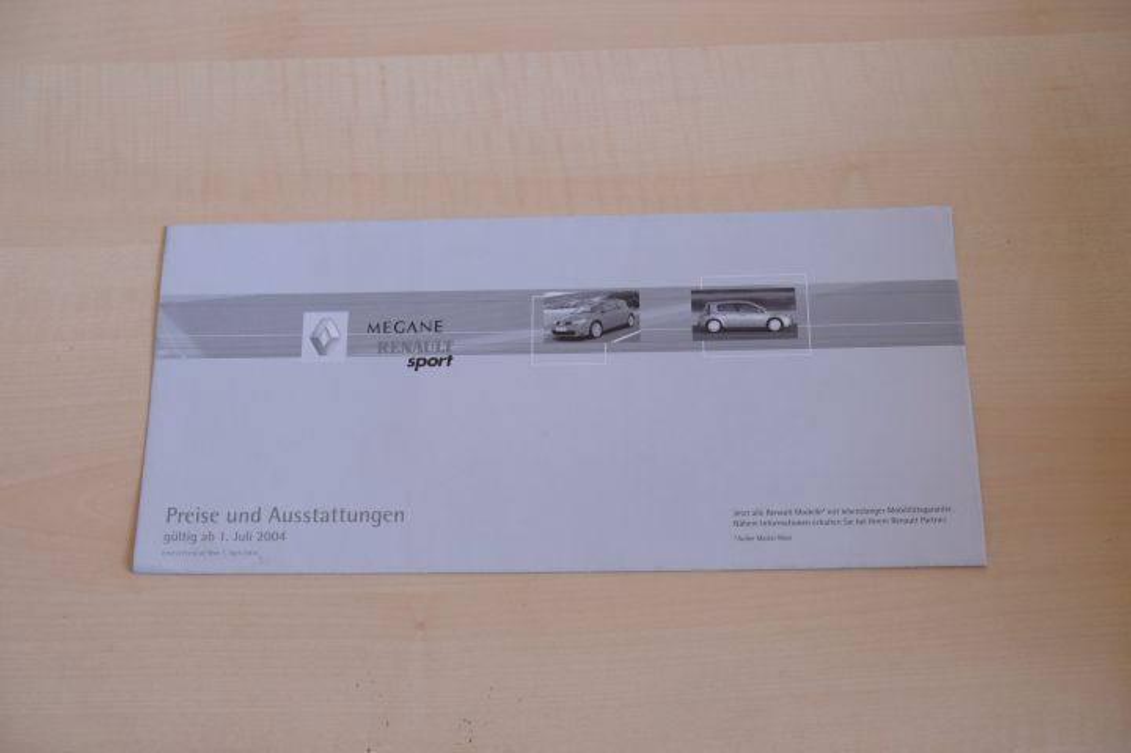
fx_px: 1256
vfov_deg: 33.4
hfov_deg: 48.5
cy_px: 376
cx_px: 566
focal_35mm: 40
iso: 400
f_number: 3.2
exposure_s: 1/60
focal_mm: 26.5
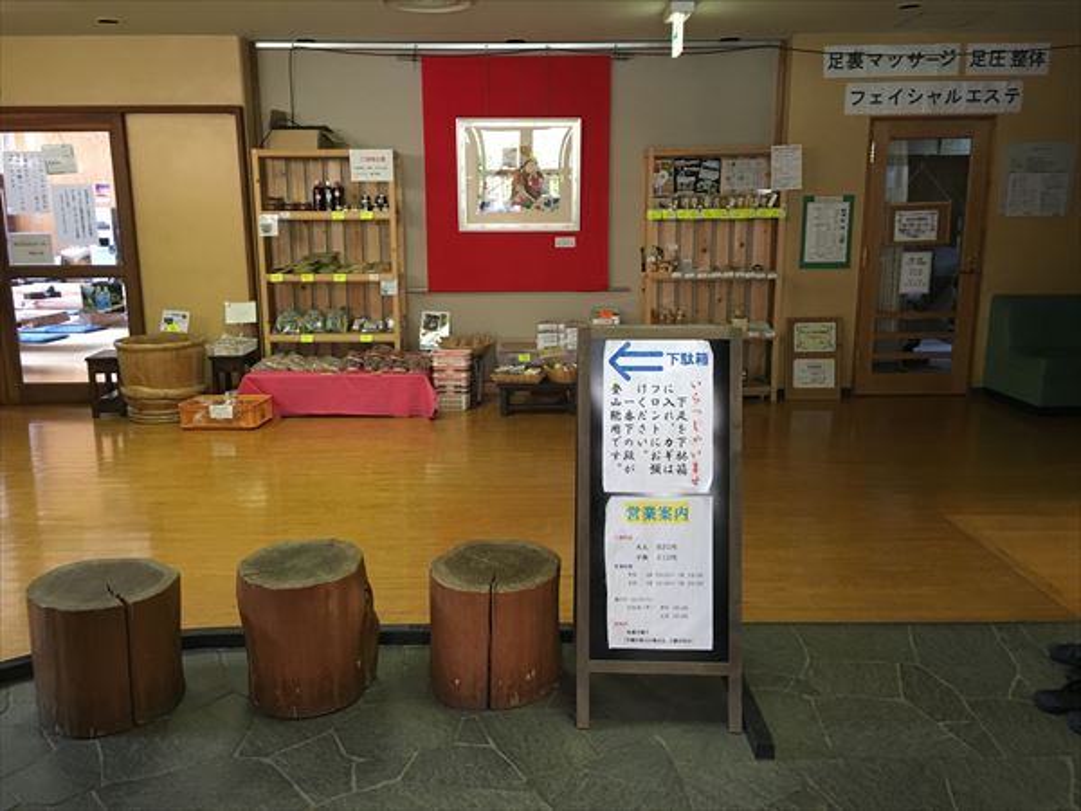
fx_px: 906
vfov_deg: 48.2
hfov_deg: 61.7
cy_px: 406
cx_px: 540
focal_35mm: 29
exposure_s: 1/30
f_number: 2.2
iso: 160
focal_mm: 4.15
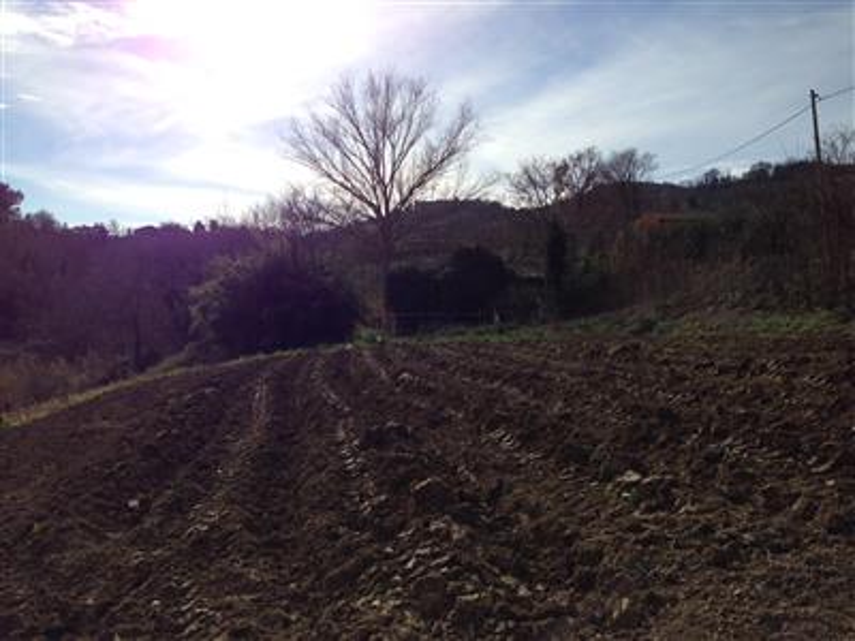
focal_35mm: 33
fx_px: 815
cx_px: 428
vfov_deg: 42.9
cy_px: 320
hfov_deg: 55.4
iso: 50
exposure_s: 1/2710
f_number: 2.4
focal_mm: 4.12
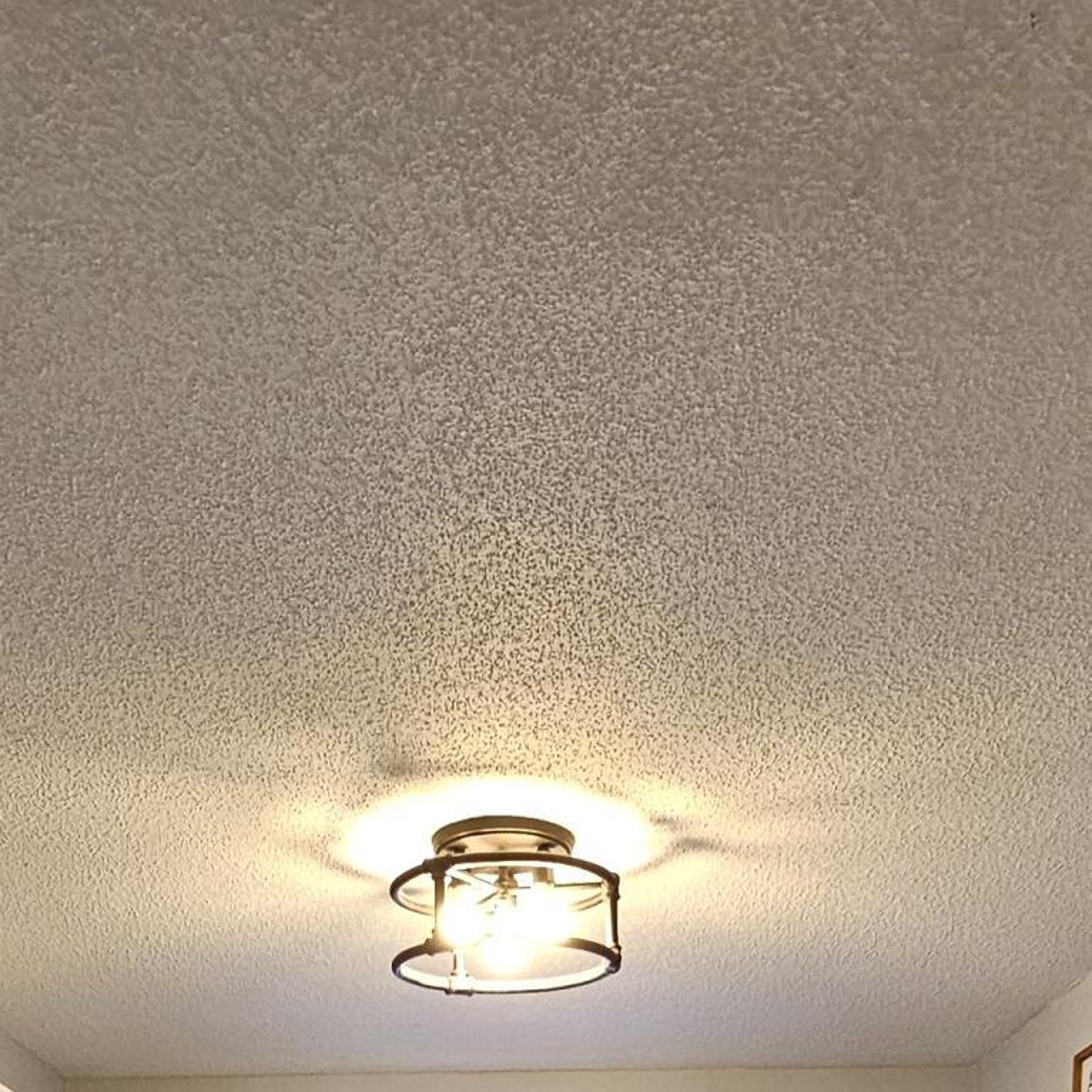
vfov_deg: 29.9
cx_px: 426
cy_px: 1421
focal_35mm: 45
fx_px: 1606
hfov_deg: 37.4
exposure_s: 1/60
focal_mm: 2.2
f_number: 2.2
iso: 200
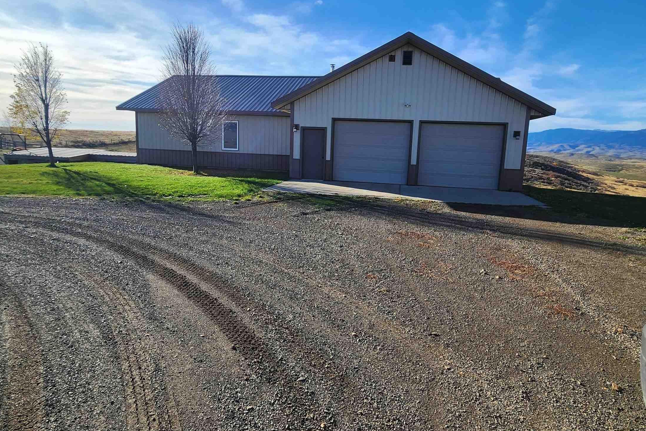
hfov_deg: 86.9
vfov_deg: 64.4
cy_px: 197
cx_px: 335
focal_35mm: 19
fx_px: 341
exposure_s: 1/2000
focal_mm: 2.2
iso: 50
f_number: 2.2
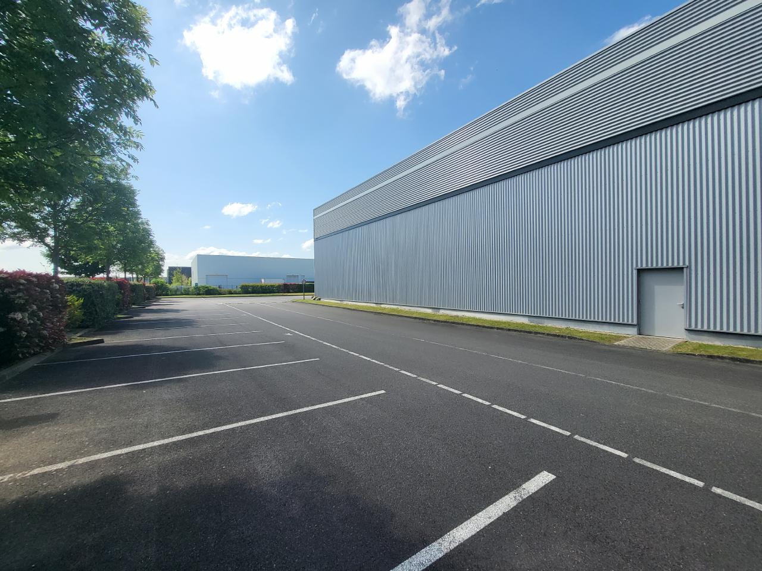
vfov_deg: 89.9
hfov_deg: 106.2
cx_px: 381
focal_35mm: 13
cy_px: 286
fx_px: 286
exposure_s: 1/1064
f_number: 2.2
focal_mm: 1.74
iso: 32
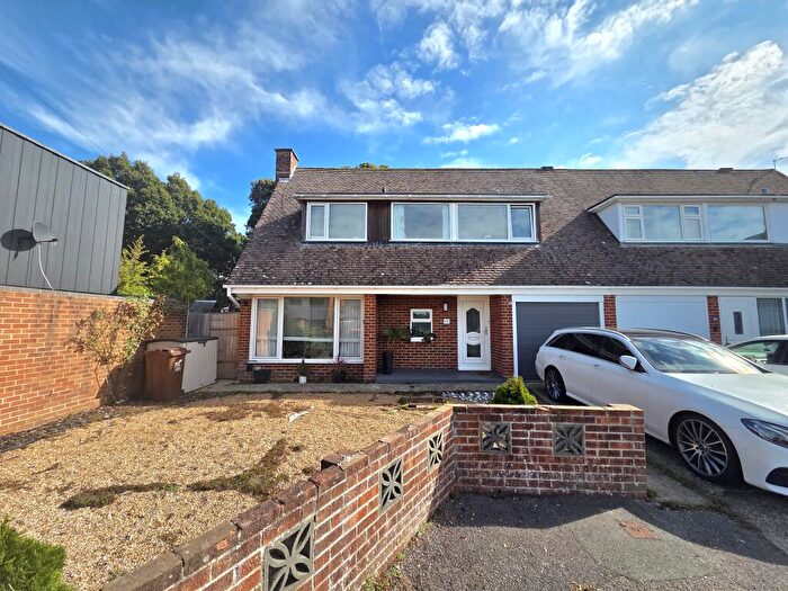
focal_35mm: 13
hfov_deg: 106.2
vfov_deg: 89.9
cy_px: 296
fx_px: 296
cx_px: 394
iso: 50
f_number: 2.2
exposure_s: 1/2500
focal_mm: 2.2
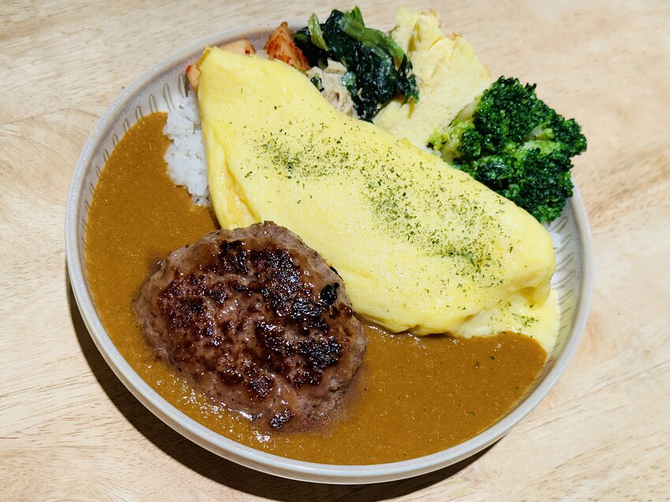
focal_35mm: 48
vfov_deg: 30.3
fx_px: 929
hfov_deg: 39.7
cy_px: 251
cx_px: 335
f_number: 1.78
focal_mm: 6.86
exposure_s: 1/120
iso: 50
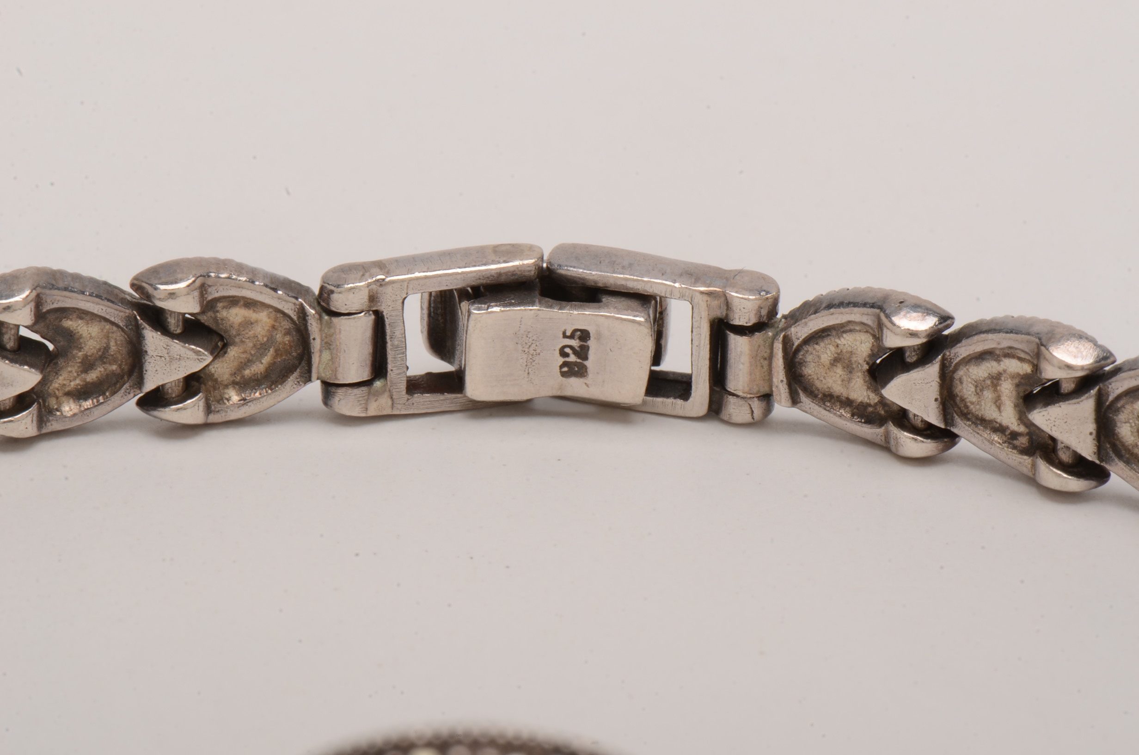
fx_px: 4026
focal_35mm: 128
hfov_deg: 16.1
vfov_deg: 10.7
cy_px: 378
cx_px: 570
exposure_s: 1/160
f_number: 29
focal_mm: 85
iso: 100
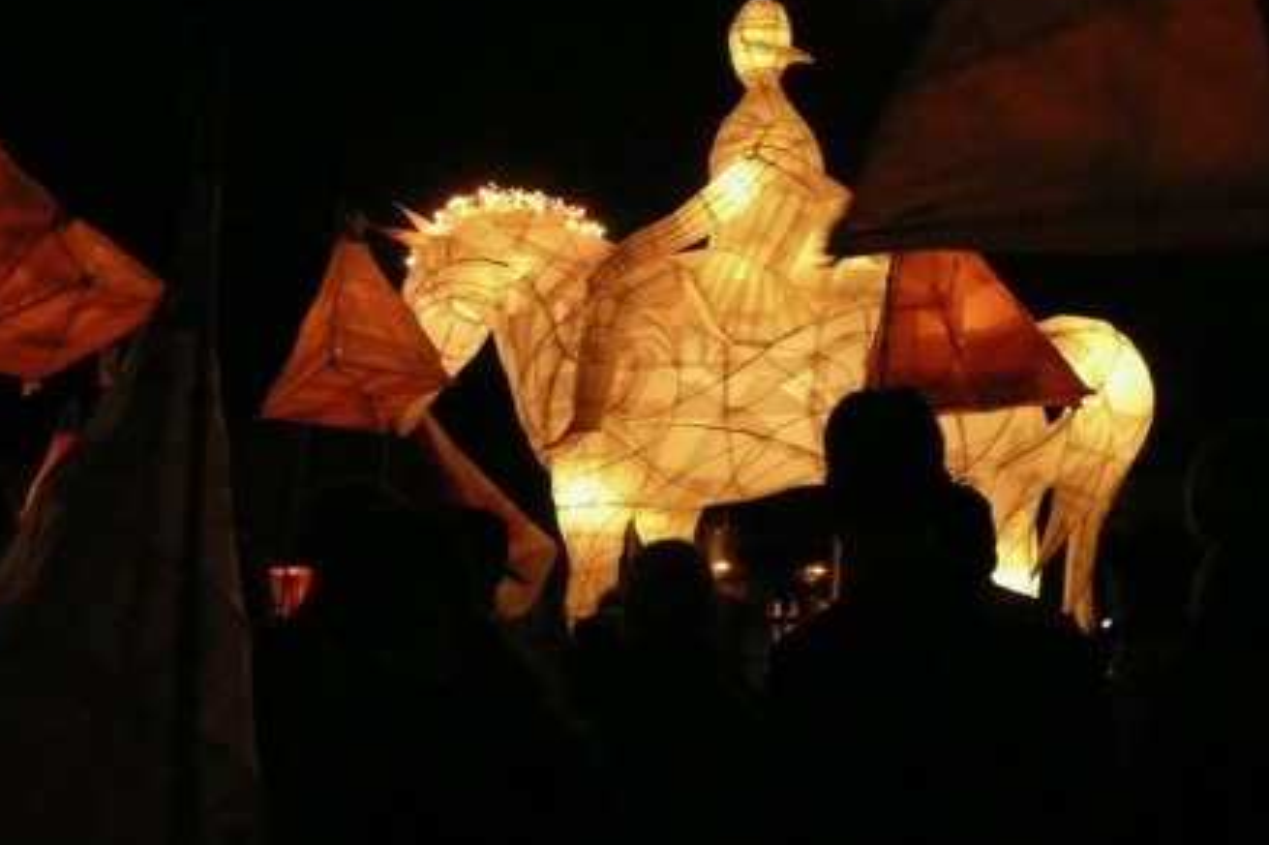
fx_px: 1727
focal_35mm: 49
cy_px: 380
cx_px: 624
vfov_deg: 27.5
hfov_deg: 40.4
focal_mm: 5.8
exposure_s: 1/15
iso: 800
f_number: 3.7
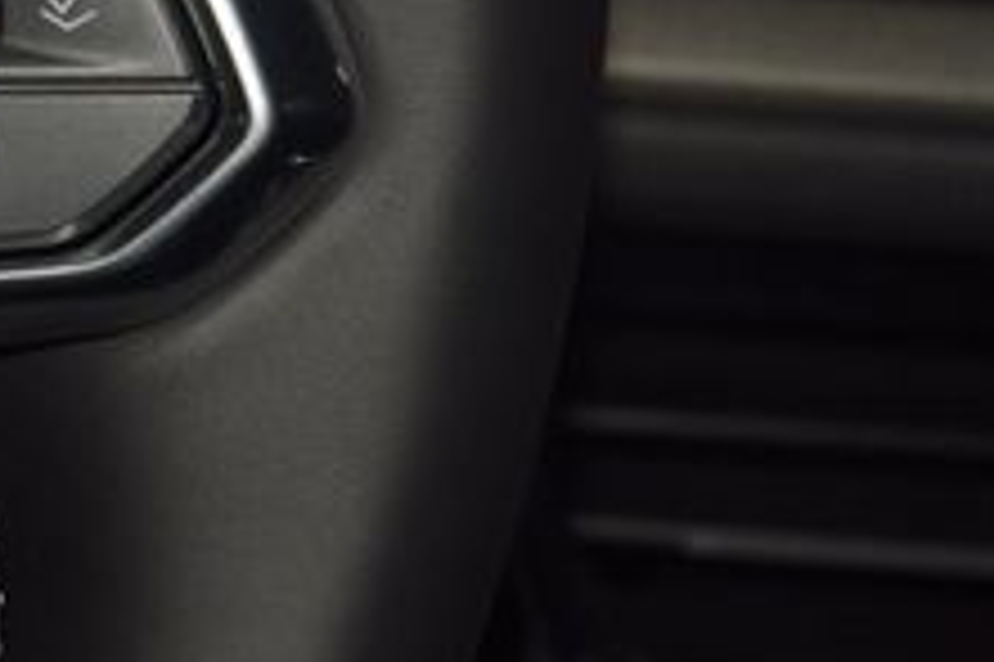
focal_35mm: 304
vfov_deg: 4.5
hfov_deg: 6.7
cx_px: -279
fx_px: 8387
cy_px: -232
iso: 100
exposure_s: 1/125
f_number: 8
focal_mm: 70
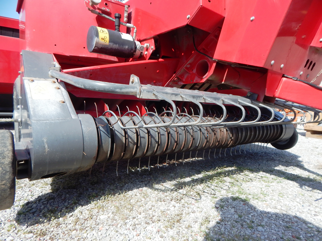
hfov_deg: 76.4
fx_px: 205
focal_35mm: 22
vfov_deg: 61.1
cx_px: 161
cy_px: 120
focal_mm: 4
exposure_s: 1/1000
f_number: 3
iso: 125
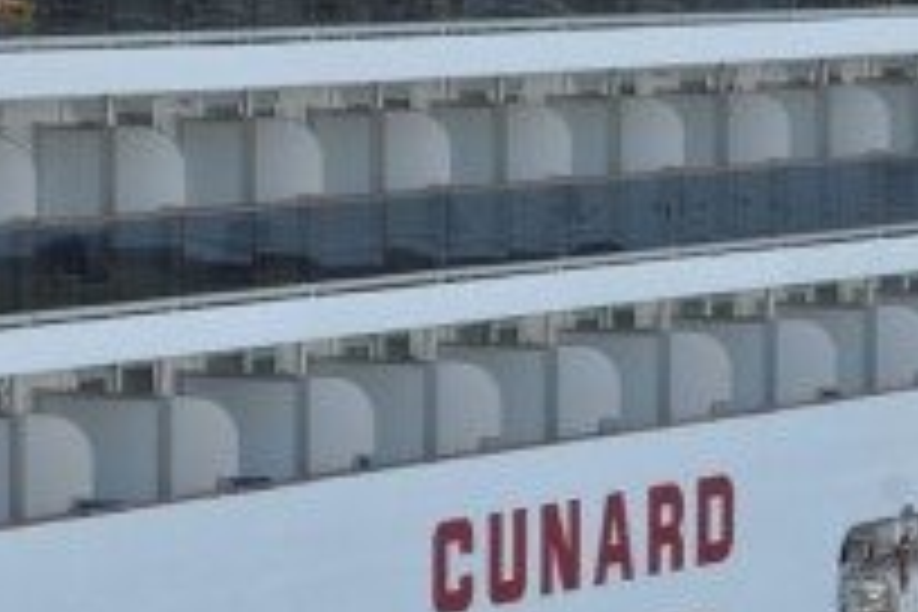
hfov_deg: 8.0
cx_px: 796
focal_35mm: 257
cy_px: 508
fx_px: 6553
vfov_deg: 5.3
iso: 200
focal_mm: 70
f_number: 7.1
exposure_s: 1/200
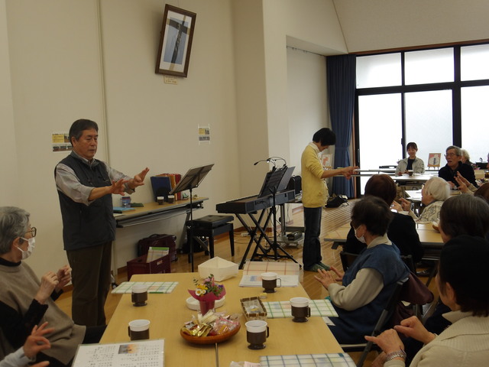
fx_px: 593
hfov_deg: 44.8
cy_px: 184
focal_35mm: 42
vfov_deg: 34.3
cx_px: 244
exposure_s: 1/57
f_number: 3.7
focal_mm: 7.6
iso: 100
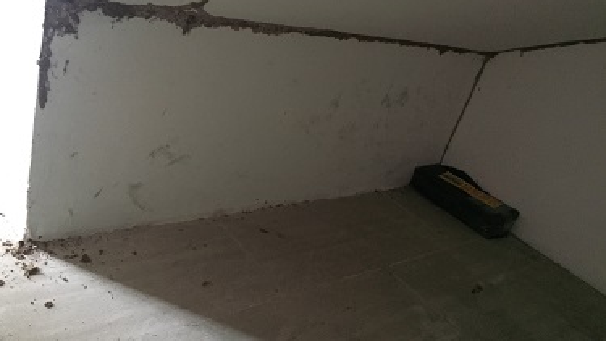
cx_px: 301
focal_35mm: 32
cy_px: 132
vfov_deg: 36.5
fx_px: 514
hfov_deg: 61.0
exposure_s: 1/17
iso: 1000
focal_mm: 4.15
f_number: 2.2
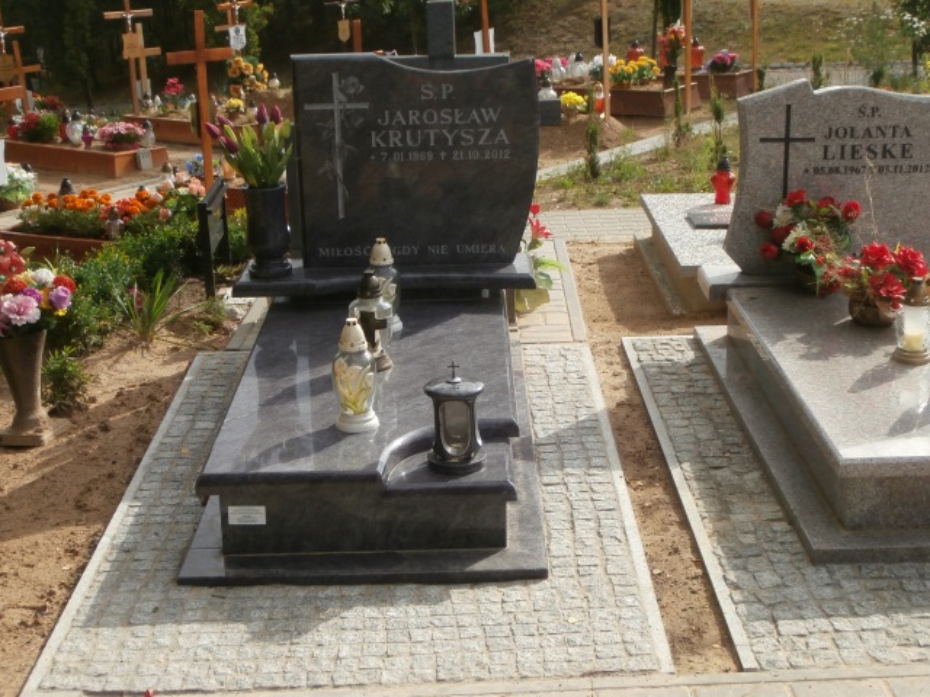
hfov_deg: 40.4
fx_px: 1263
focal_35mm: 47
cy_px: 348
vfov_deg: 30.9
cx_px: 465
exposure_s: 1/500
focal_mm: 8.29
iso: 100
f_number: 4.2
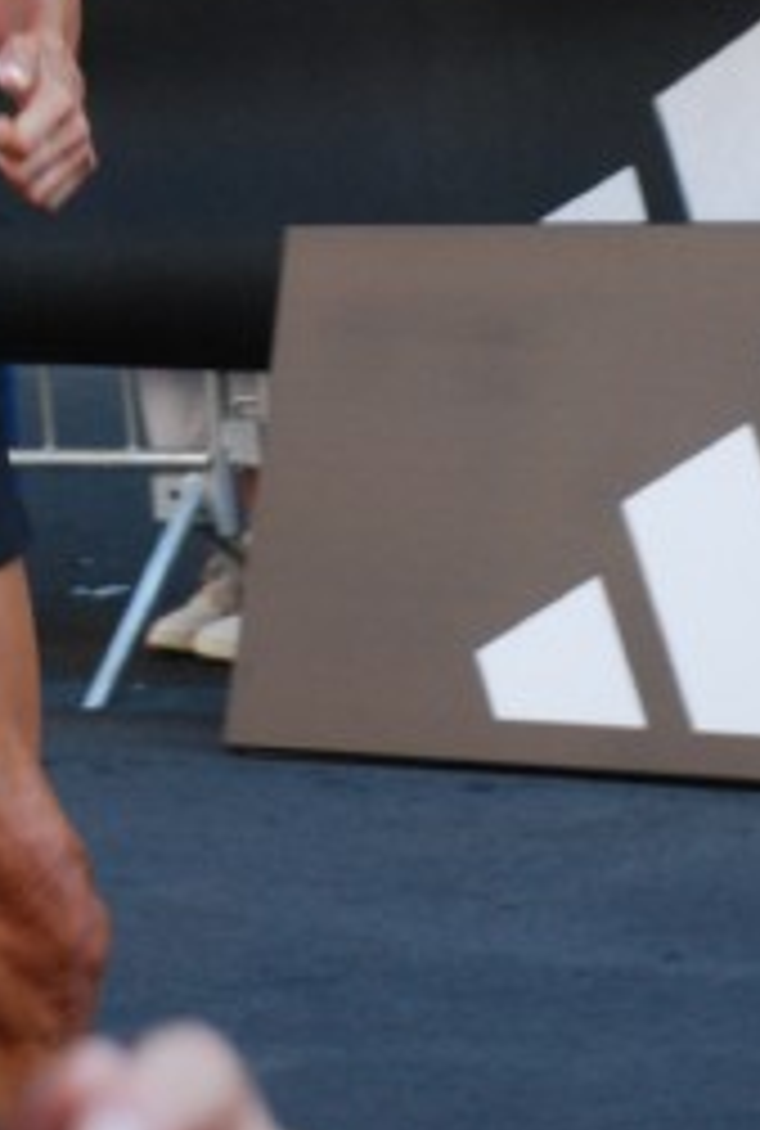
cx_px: -43
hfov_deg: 5.5
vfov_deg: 8.2
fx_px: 7894
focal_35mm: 251
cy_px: 131
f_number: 5.6
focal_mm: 70
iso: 1000
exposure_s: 1/500
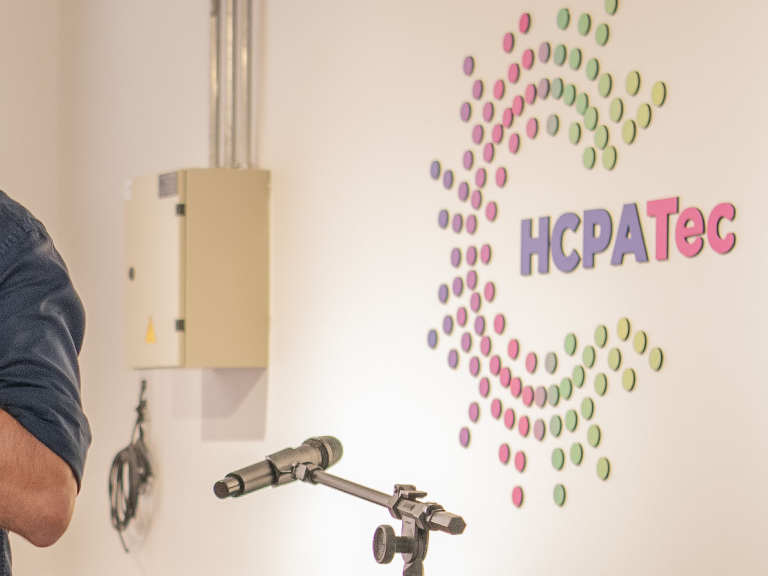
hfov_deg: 13.9
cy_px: 626
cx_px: -163
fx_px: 3062
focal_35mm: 138
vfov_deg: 10.6
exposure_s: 1/80
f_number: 2.8
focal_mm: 35
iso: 1000
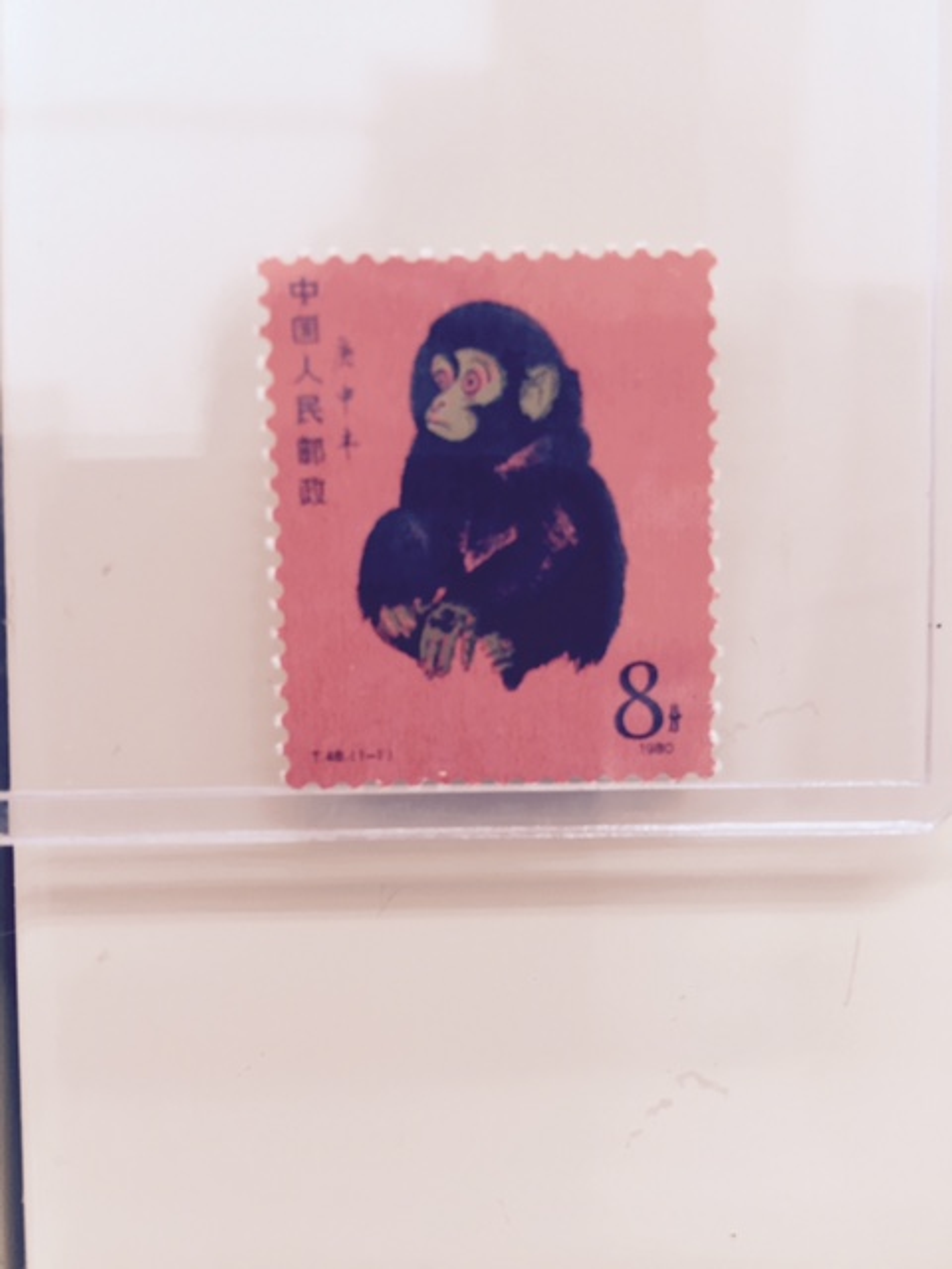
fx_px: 1063
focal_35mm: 29
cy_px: 634
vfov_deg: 61.7
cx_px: 476
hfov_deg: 48.2
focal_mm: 4.15
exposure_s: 1/33
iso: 40
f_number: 2.2
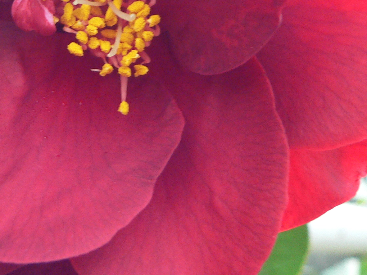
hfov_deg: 24.8
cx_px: 98
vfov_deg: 18.4
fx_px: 827
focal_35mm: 78
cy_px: -1
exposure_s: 1/30
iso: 200
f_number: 2.8
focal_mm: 6
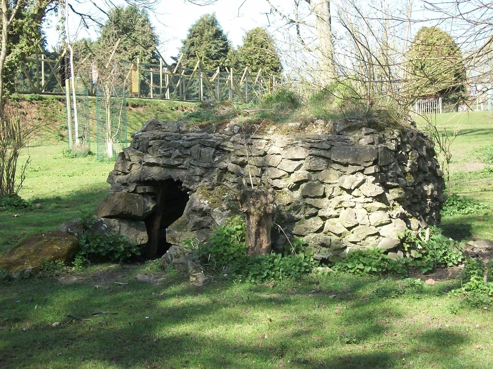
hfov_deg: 31.2
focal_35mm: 62
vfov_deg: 23.7
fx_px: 883
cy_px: 184
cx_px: 246
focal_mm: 11
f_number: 4.1
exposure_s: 1/500
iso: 224
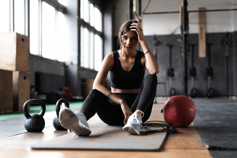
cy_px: 79
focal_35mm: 55
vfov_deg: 24.6
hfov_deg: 36.2
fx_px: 362
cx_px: 118
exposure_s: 1/100
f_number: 2.2
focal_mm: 55
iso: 50
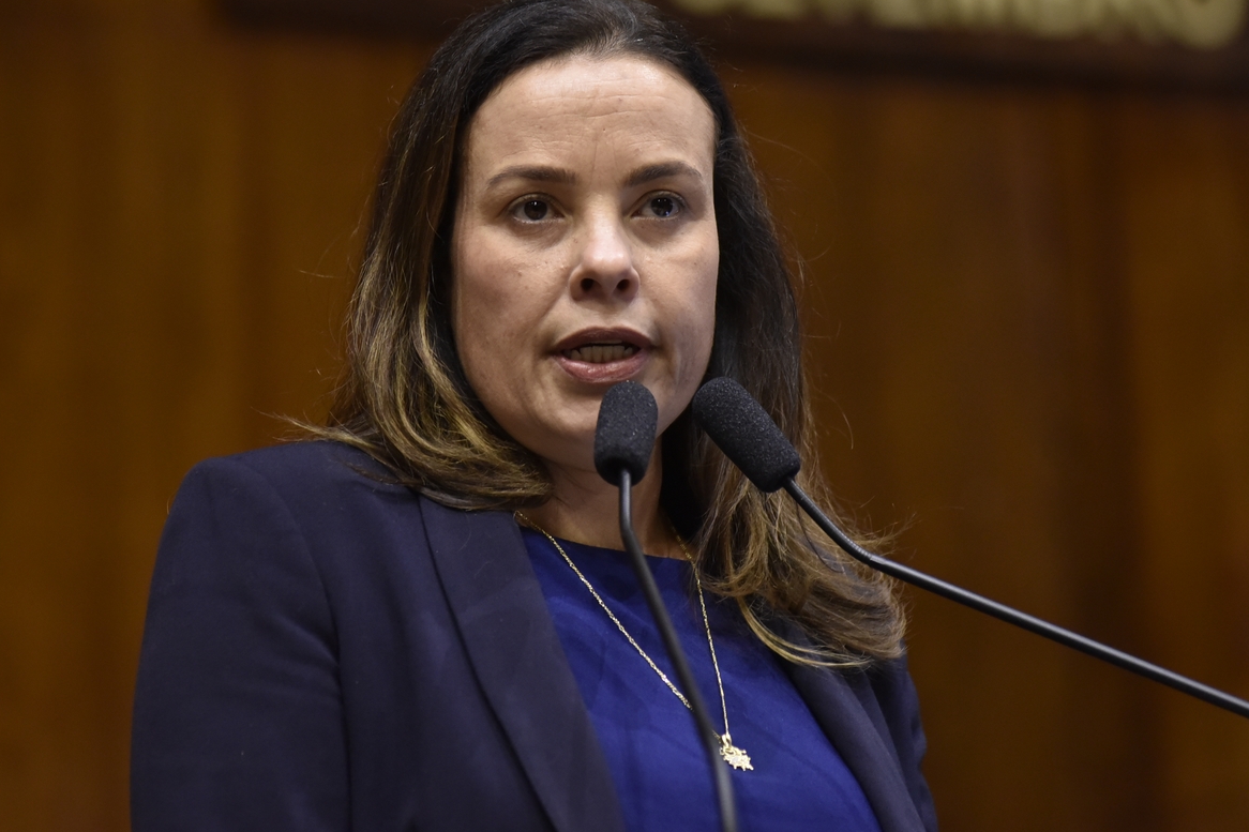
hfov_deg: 10.2
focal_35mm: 201
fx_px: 6972
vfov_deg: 6.8
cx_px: 586
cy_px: 312
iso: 2500
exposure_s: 1/160
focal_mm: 155
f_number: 4
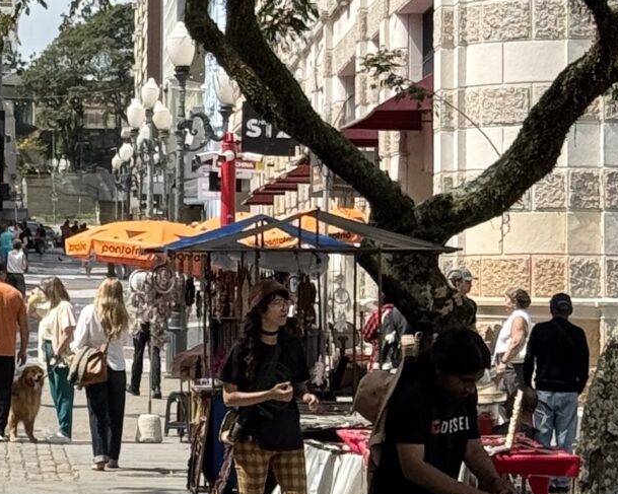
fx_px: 3603
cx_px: -191
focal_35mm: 197
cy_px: 63
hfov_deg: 9.6
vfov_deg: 7.8
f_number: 1.78
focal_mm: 6.76
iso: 64
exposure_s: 1/4049
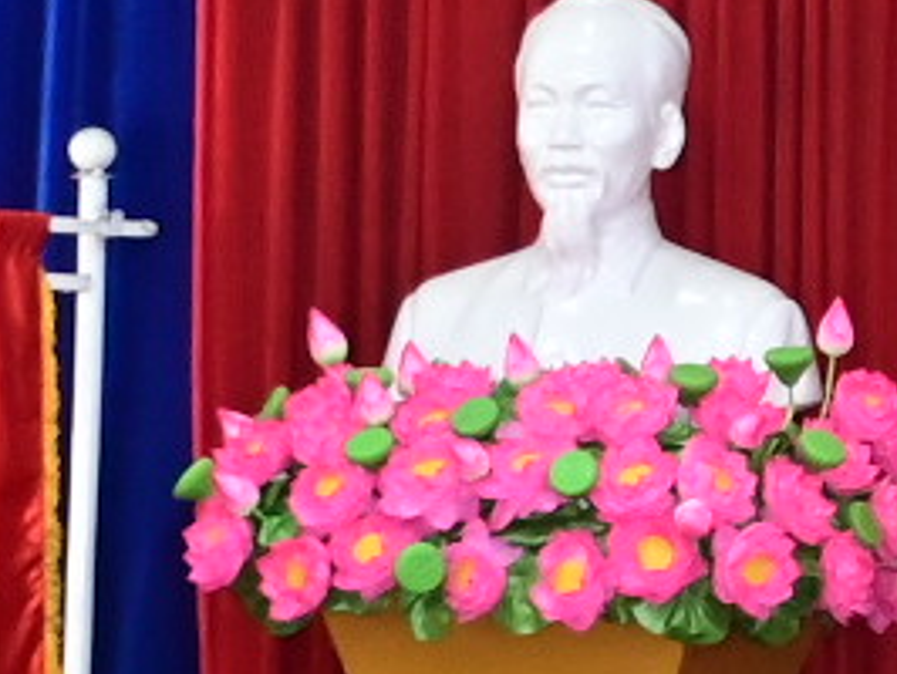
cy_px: 657
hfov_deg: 6.0
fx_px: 8300
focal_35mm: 320
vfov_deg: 4.6
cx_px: 1952
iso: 1600
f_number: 4
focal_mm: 30
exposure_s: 1/200
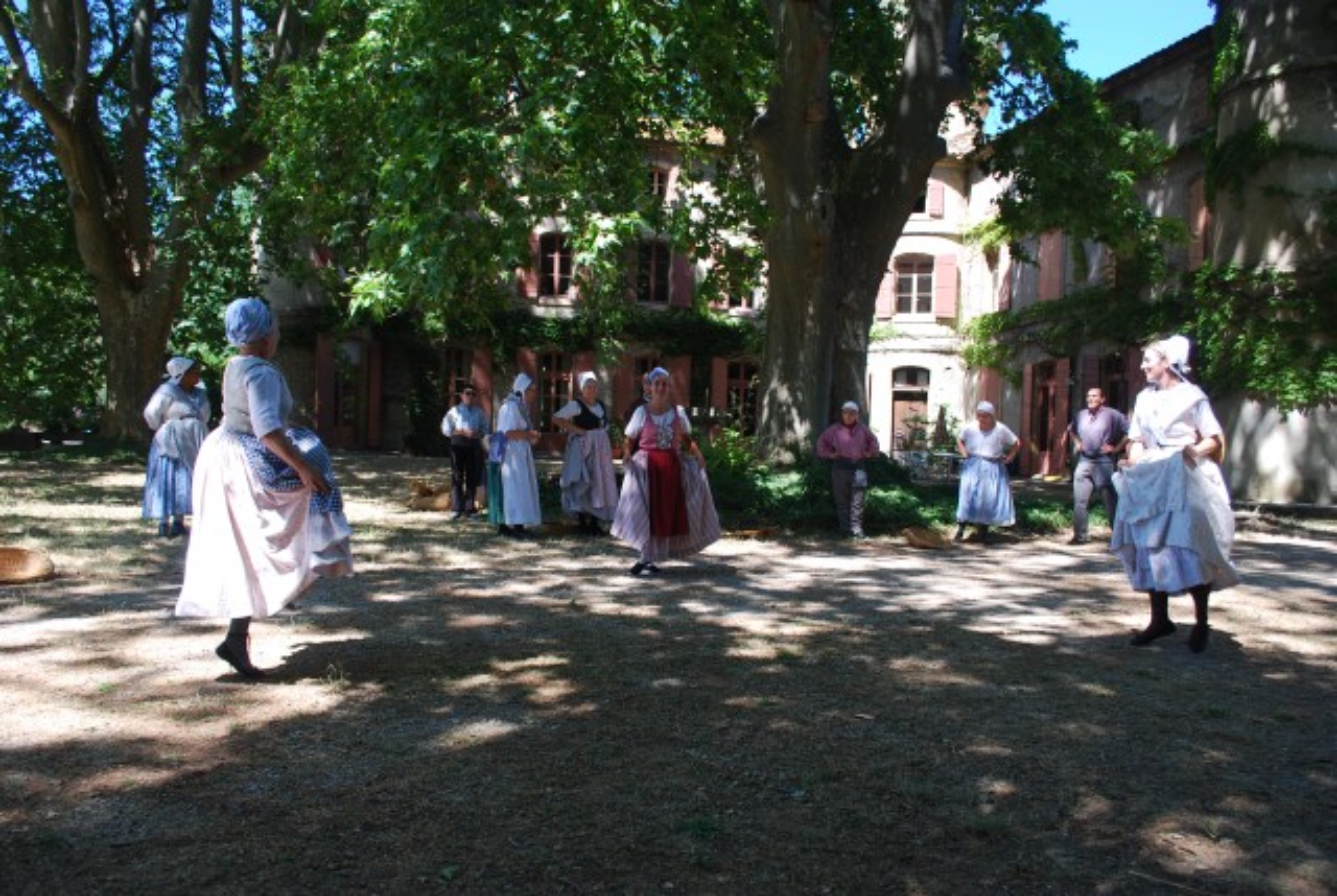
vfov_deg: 48.1
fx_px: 1004
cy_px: 448
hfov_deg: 67.3
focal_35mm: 27
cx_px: 668
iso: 110
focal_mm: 18
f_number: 5.6
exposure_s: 1/125
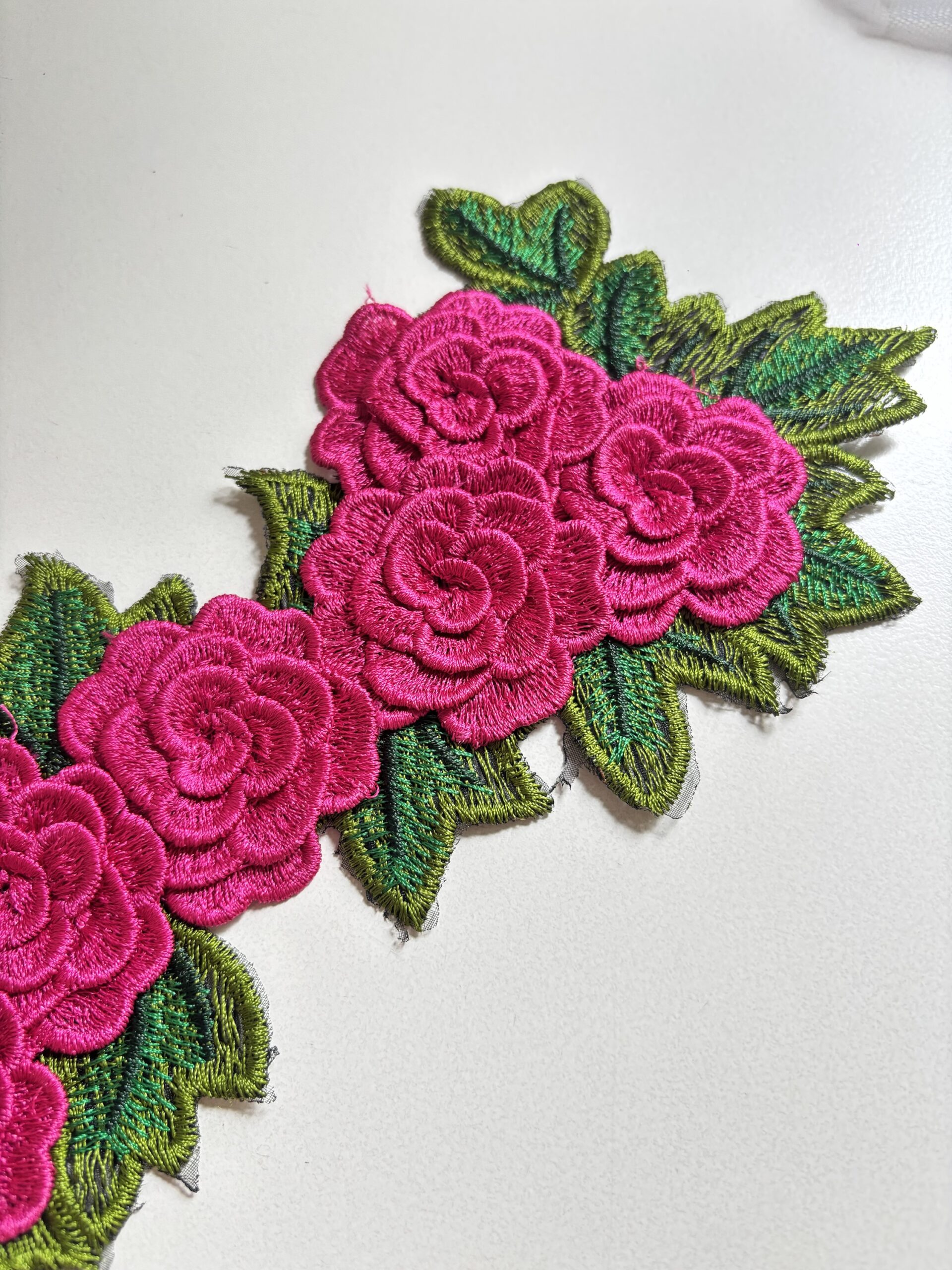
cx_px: 476
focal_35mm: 26
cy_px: 635
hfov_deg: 53.1
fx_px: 953
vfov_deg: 67.3
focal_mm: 5.96
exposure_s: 1/91
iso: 125
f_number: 1.6
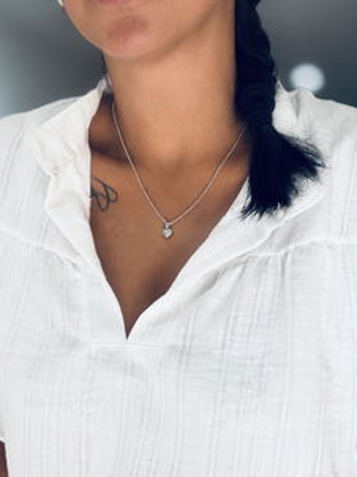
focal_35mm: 53
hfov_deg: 27.5
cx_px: 188
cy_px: 383
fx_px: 730
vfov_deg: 35.0
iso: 25
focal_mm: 2.71
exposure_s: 1/252
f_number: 1.9
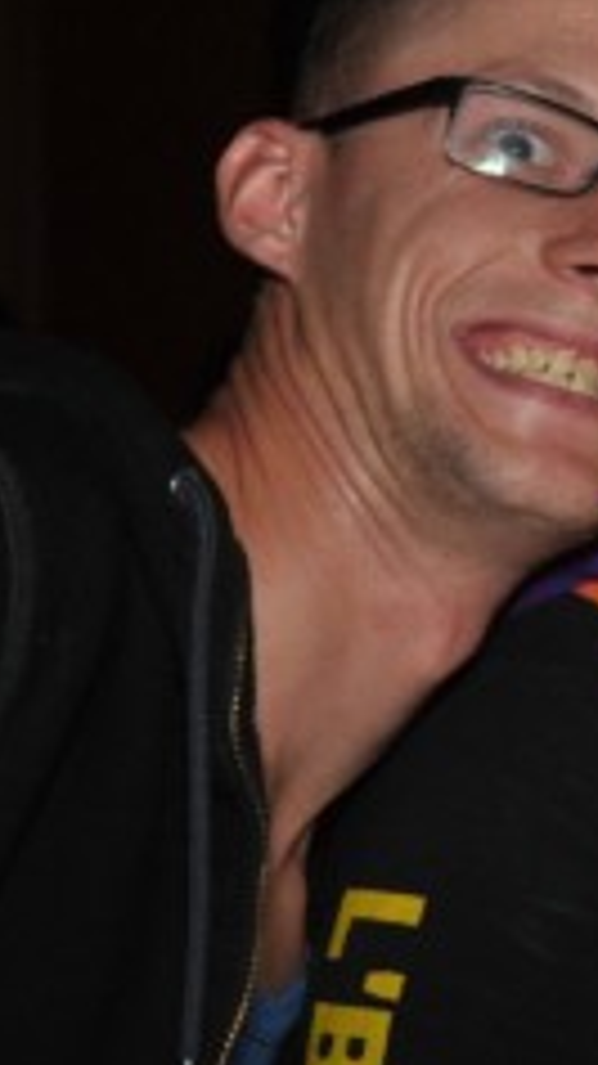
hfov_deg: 8.4
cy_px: 364
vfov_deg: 15.4
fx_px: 3925
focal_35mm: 139
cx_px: 1070
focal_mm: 42
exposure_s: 1/60
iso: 800
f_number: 4.8
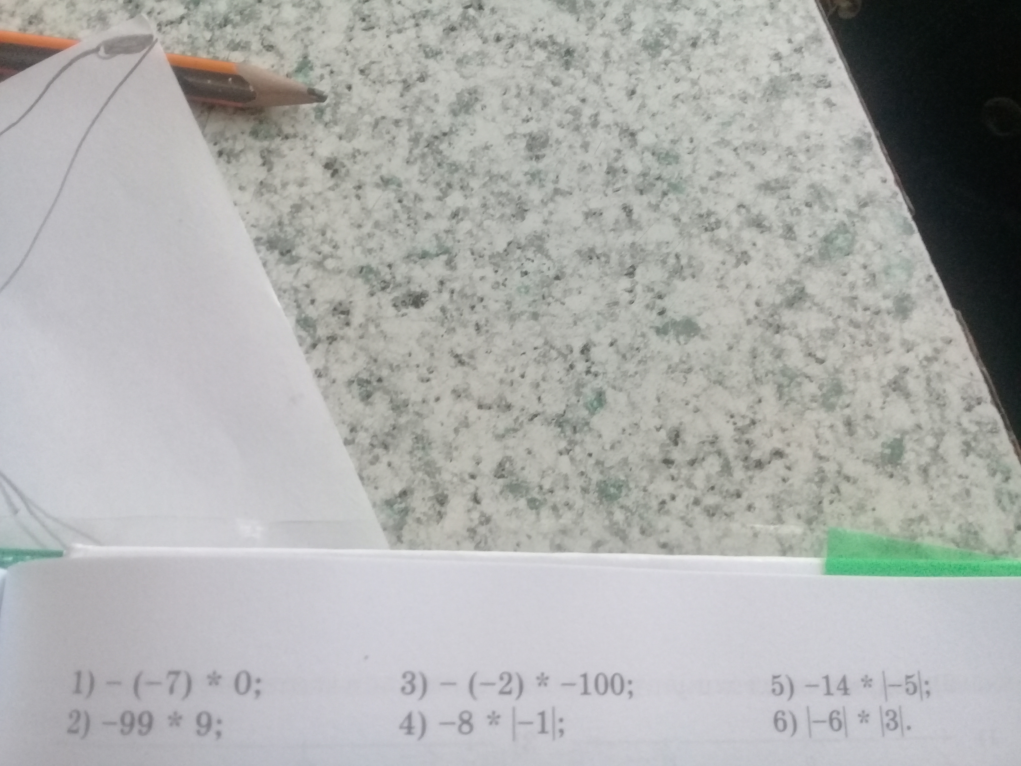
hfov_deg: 58.4
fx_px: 914
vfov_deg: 45.4
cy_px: 383
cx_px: 510
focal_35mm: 31
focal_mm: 3.3
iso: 200
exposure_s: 1/25
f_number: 2.2
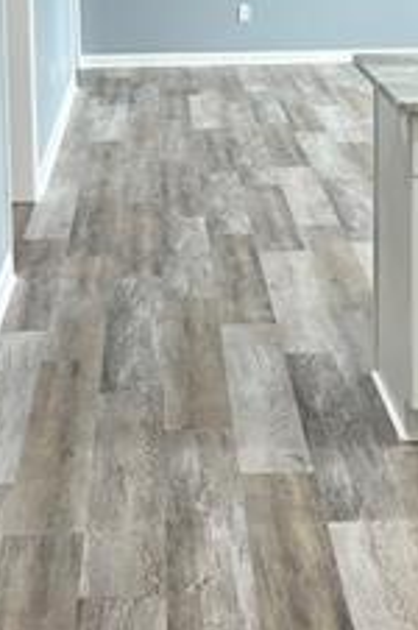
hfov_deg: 14.8
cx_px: 248
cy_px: 56
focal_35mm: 92
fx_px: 1607
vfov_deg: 21.6
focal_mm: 5.7
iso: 100
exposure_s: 1/120
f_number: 1.5
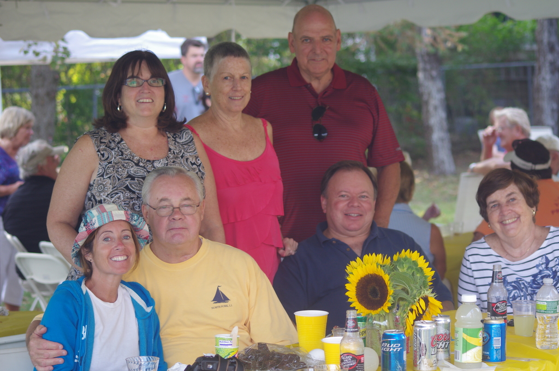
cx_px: 280
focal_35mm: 105
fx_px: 1628
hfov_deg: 19.5
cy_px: 186
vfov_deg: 13.0
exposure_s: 1/100
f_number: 4
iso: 200
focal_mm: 70
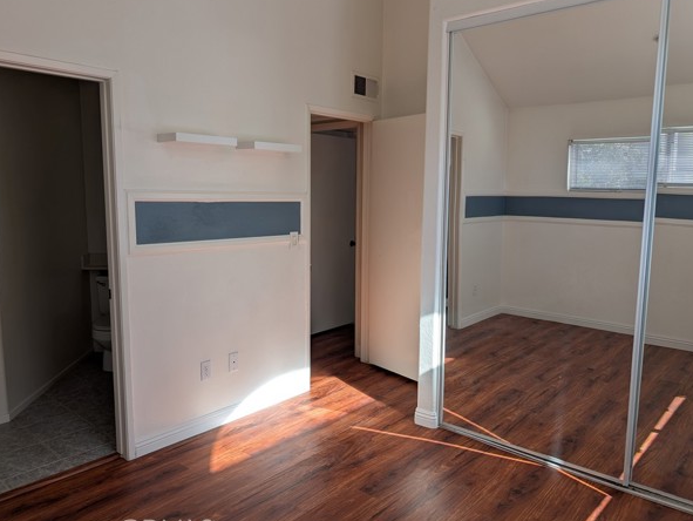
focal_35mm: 26
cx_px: 332
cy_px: 265
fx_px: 521
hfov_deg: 67.2
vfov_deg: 53.1
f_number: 1.68
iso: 19
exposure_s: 1/419
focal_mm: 6.9
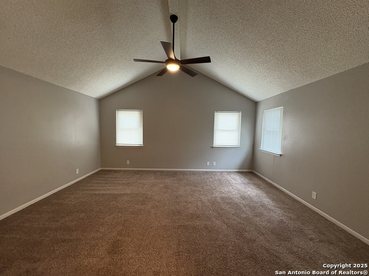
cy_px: 138
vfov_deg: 85.7
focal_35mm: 14
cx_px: 184
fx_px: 149
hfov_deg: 102.1
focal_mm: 2.22
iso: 250
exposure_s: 1/60
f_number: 2.2
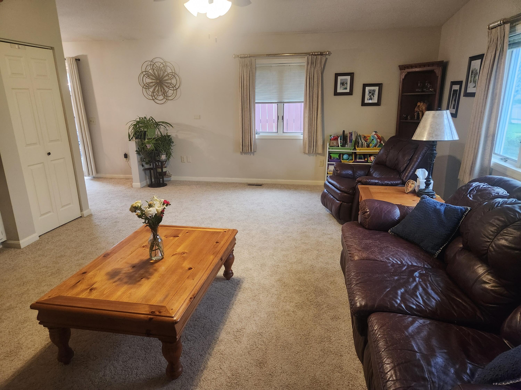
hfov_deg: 73.9
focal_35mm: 23
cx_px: 260
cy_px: 195
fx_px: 346
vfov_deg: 58.9
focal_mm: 5.4
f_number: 1.8
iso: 640
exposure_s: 1/120
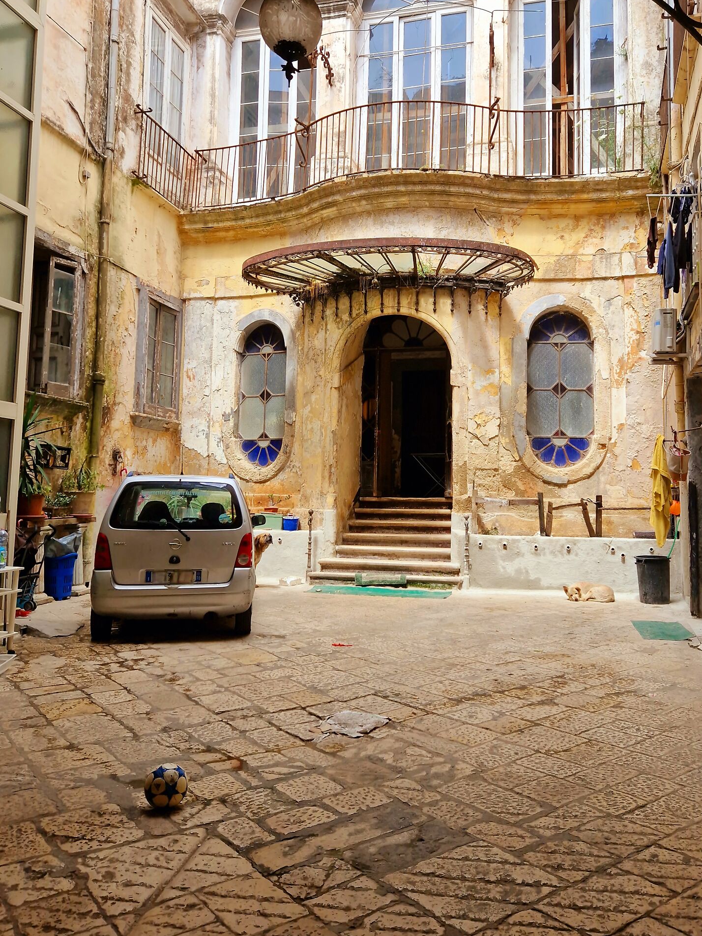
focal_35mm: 29
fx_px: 784
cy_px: 427
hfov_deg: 48.0
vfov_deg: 61.5
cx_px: 411
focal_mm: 5.4
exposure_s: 1/3333
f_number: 1.8
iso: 50
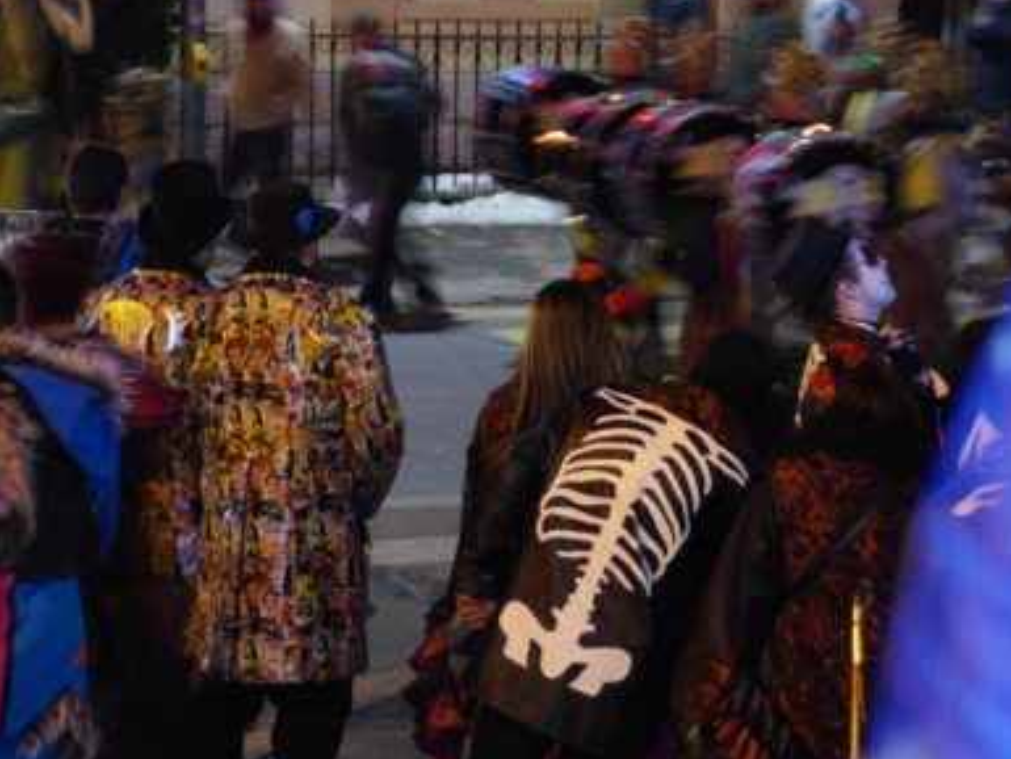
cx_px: 609
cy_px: 358
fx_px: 4908
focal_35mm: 168
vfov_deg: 8.8
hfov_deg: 11.8
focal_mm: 90
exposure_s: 1/5
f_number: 5.6
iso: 3200
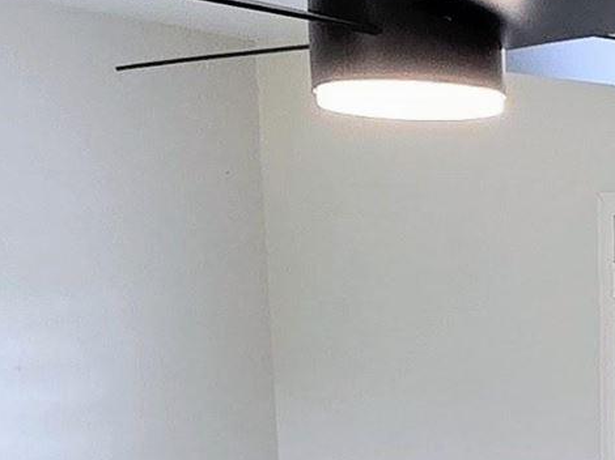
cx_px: 751
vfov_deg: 15.8
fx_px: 1509
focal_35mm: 85
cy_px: 714
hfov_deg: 21.3
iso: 250
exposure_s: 1/120
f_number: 1.9
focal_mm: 2.2
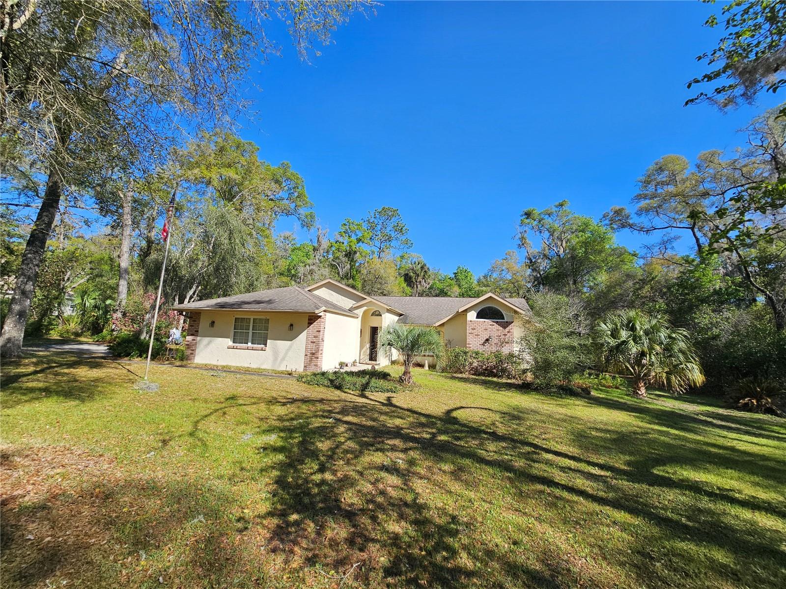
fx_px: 295
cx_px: 393
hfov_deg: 106.2
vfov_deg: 89.9
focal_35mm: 13
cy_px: 294
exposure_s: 1/1493
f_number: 2.2
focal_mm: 2.2
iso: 50
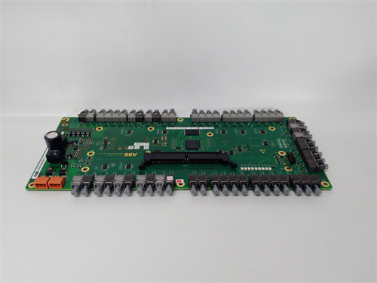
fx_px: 294
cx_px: 188
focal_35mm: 27
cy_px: 142
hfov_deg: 65.3
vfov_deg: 51.4
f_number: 2
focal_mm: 3.79
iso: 157
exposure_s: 1/33
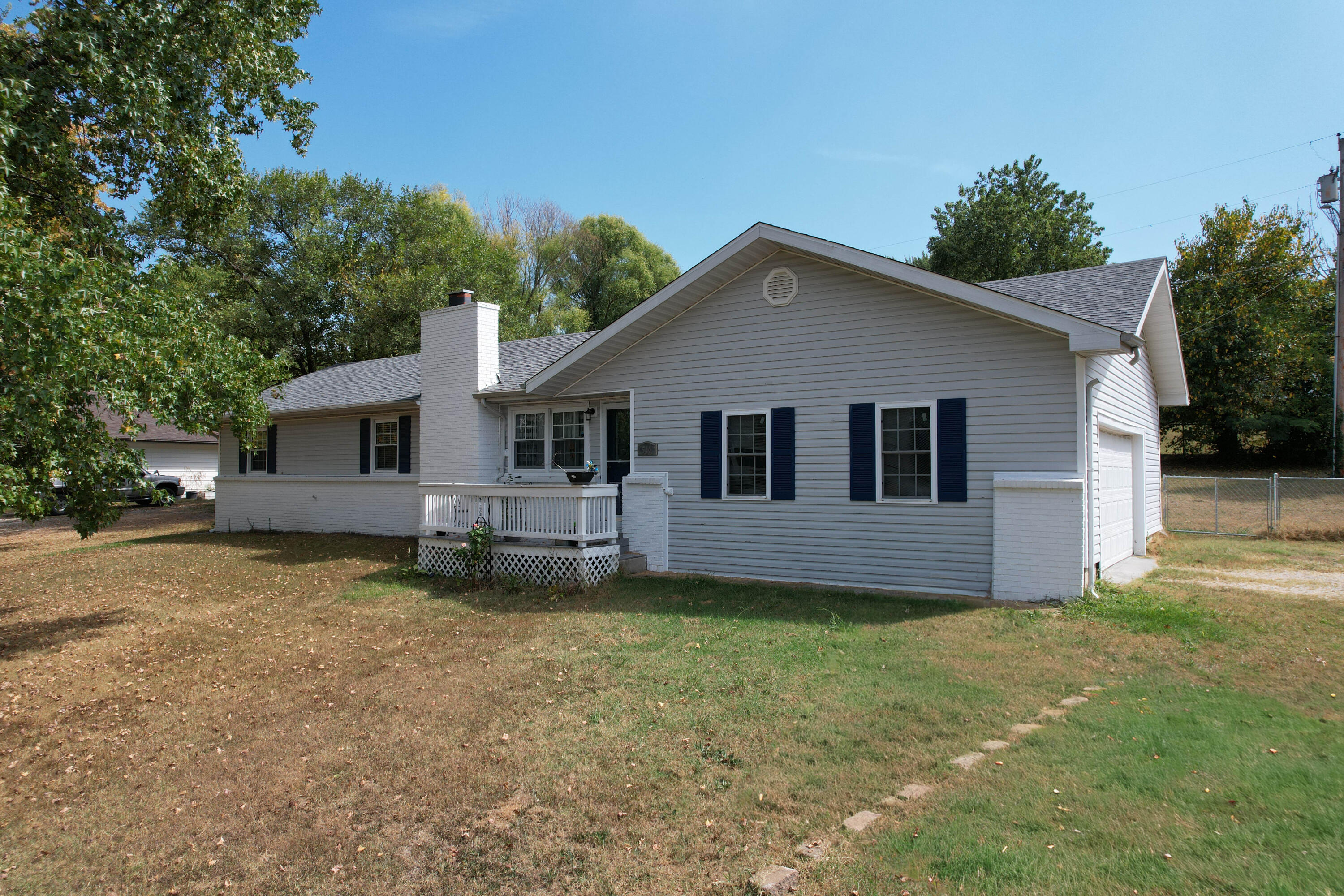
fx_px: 821
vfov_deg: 57.2
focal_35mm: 22
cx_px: 672
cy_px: 448
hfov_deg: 78.6
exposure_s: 1/1500
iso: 120
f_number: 2.8
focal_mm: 8.38
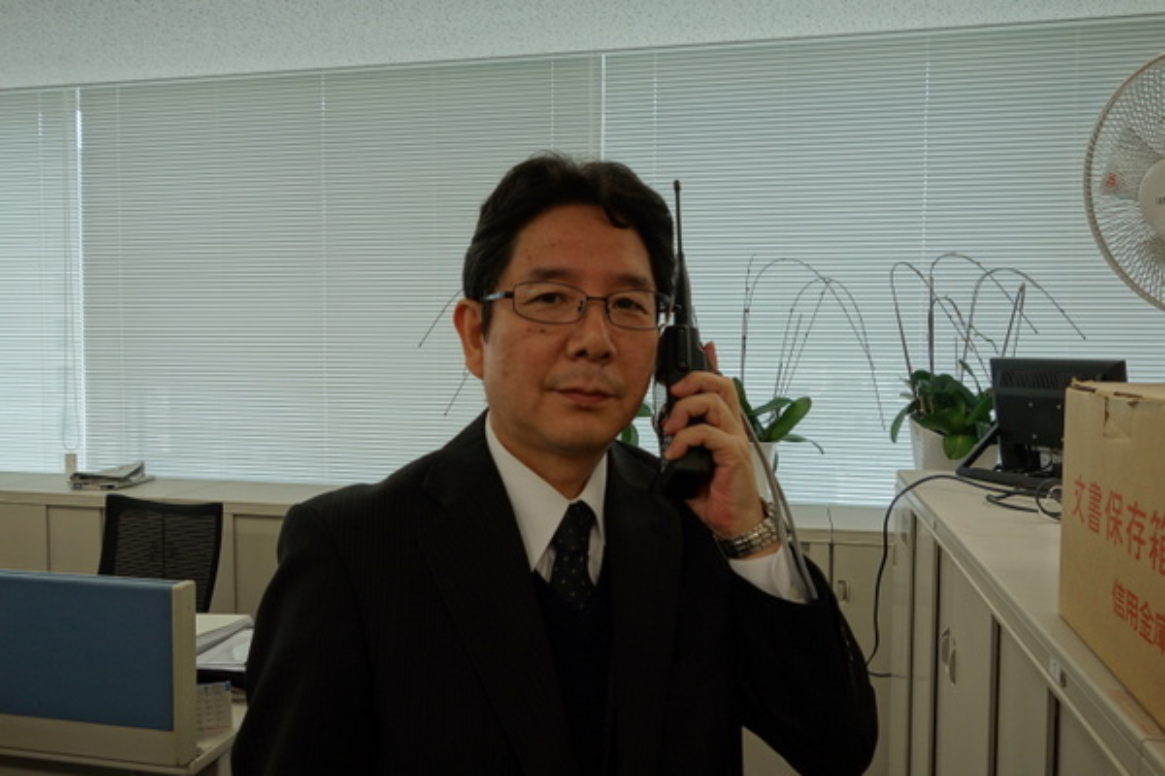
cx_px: 582
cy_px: 388
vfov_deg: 46.4
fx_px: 906
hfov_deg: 65.5
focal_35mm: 28
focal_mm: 10.4
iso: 125
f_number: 3.5
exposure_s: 1/100
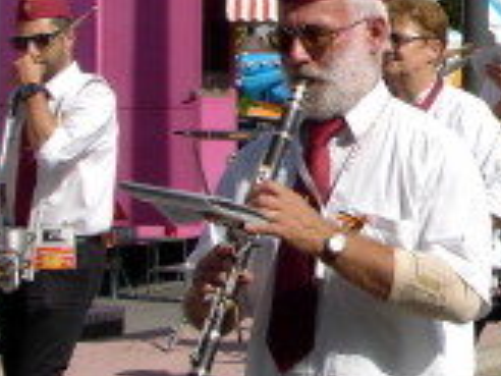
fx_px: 1824
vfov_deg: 11.7
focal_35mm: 126
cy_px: 58
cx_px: 690
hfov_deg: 14.8
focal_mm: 6.6
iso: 70
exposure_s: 1/350
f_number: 5.6
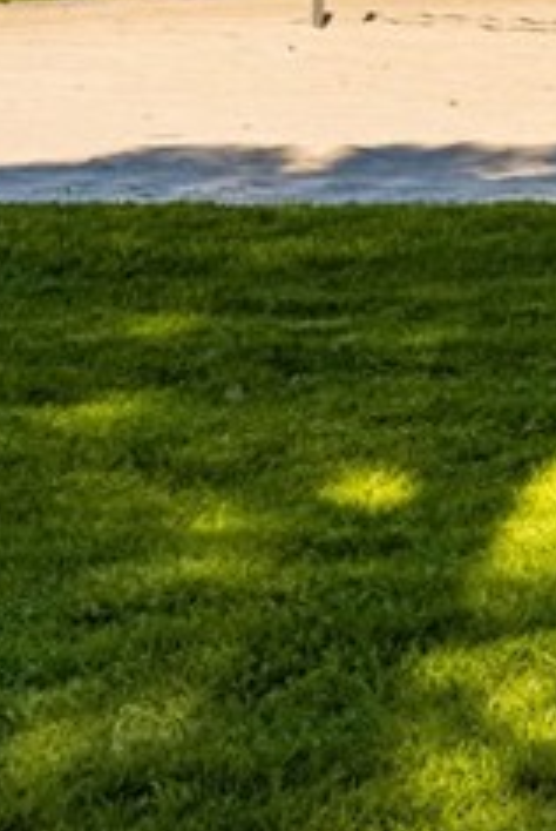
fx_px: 2402
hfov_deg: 10.1
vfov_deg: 18.5
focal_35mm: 104
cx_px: 1633
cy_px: -188
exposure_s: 1/200
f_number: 20
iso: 250
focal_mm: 24
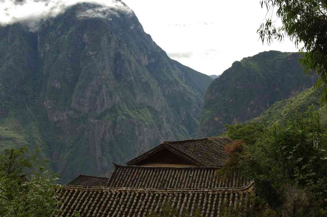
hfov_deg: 31.6
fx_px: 577
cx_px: 164
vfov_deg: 21.3
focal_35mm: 64
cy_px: 108
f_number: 9.5
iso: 100
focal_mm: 42.4
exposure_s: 1/125
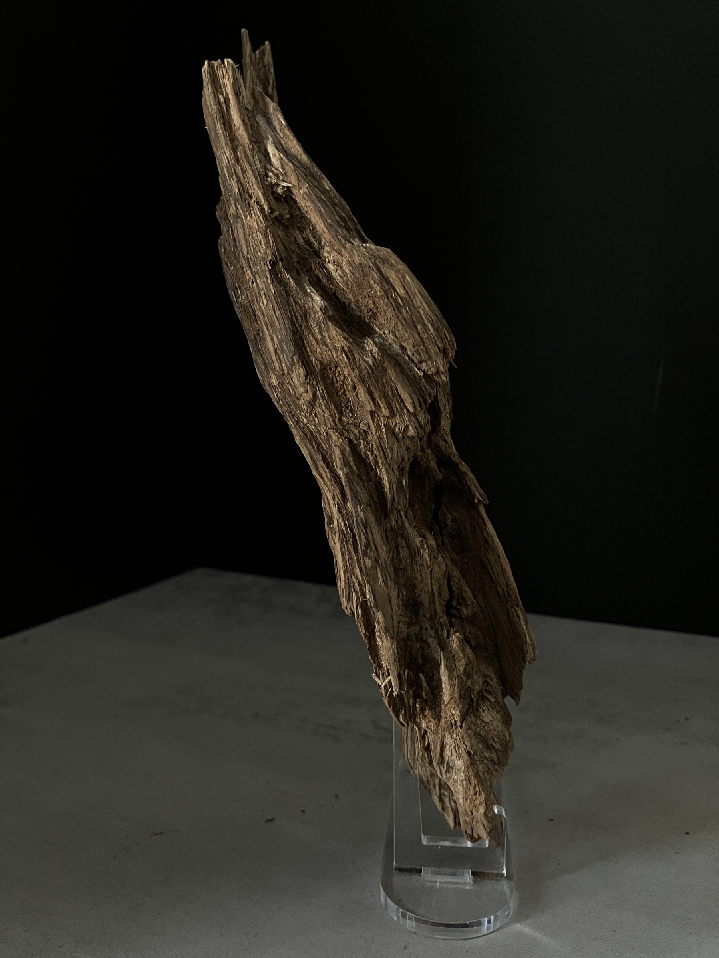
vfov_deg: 63.4
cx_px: 360
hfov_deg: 49.7
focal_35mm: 28
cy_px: 479
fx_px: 775
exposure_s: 1/38
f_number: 1.8
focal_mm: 3.99
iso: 400
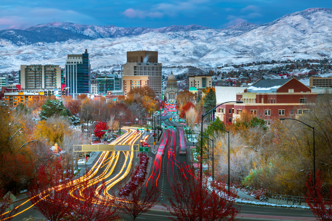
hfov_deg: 17.6
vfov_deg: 11.8
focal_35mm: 116
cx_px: 166
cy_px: 110
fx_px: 1070
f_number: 32
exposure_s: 15
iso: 31
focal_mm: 116
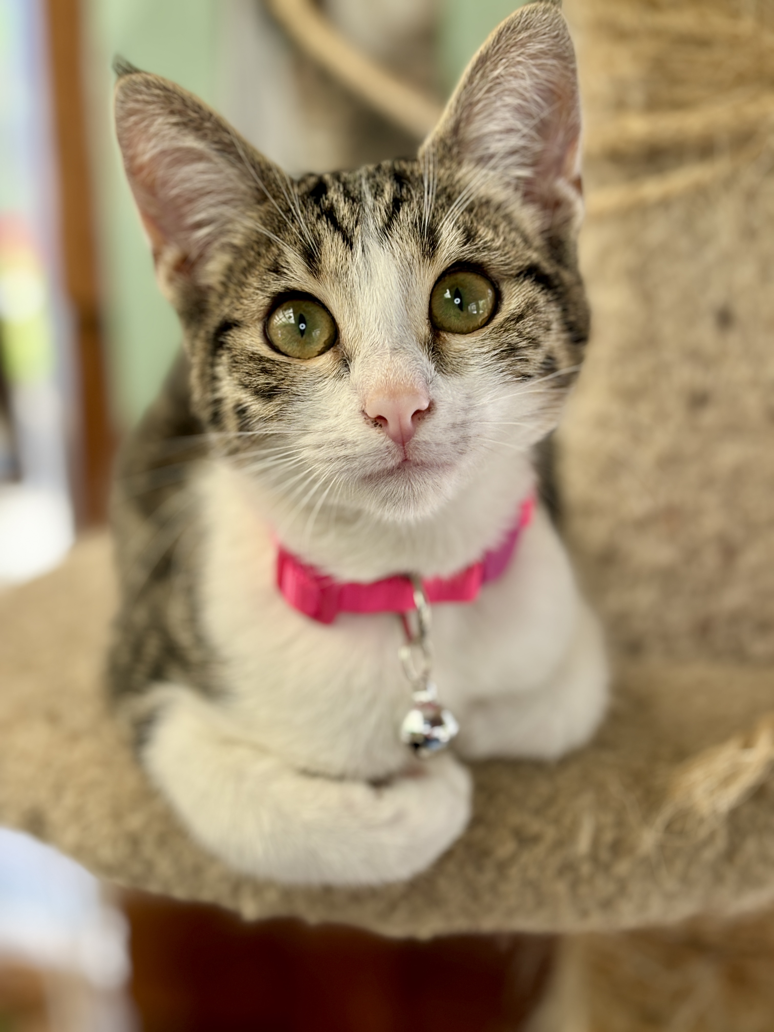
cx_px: 387
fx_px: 1550
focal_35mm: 52
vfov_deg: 36.8
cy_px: 516
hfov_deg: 28.0
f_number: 1.6
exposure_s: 1/100
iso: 50
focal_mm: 5.96
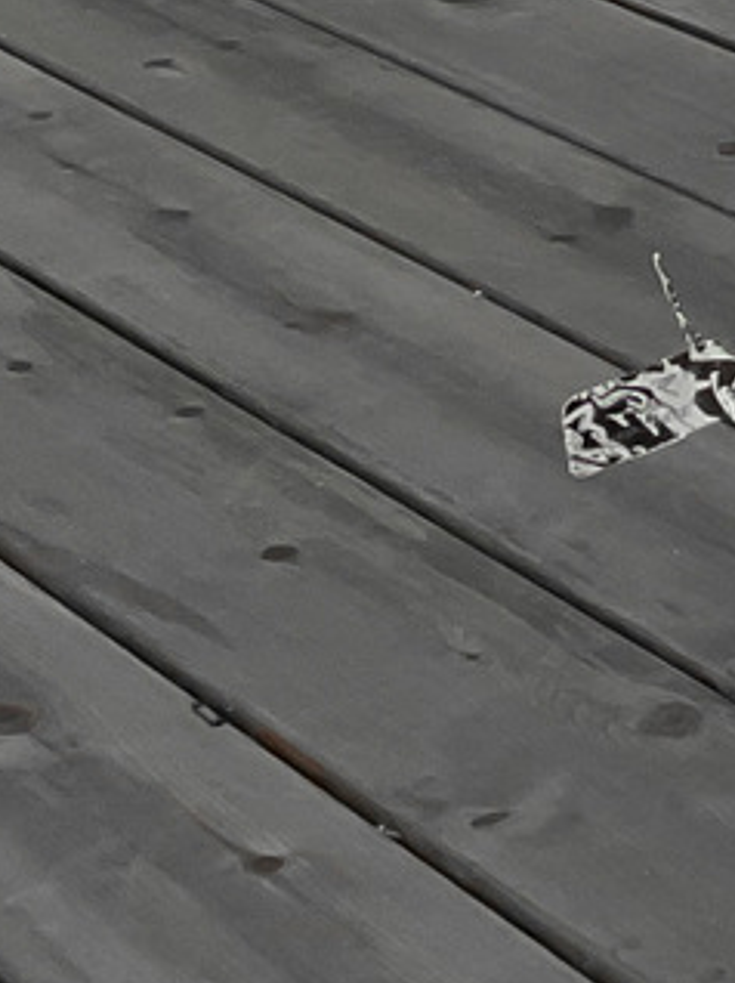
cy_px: -1005
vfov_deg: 12.0
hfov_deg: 9.5
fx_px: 4139
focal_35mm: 146
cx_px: 1461
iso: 64
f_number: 1.8
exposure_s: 1/110
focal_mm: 3
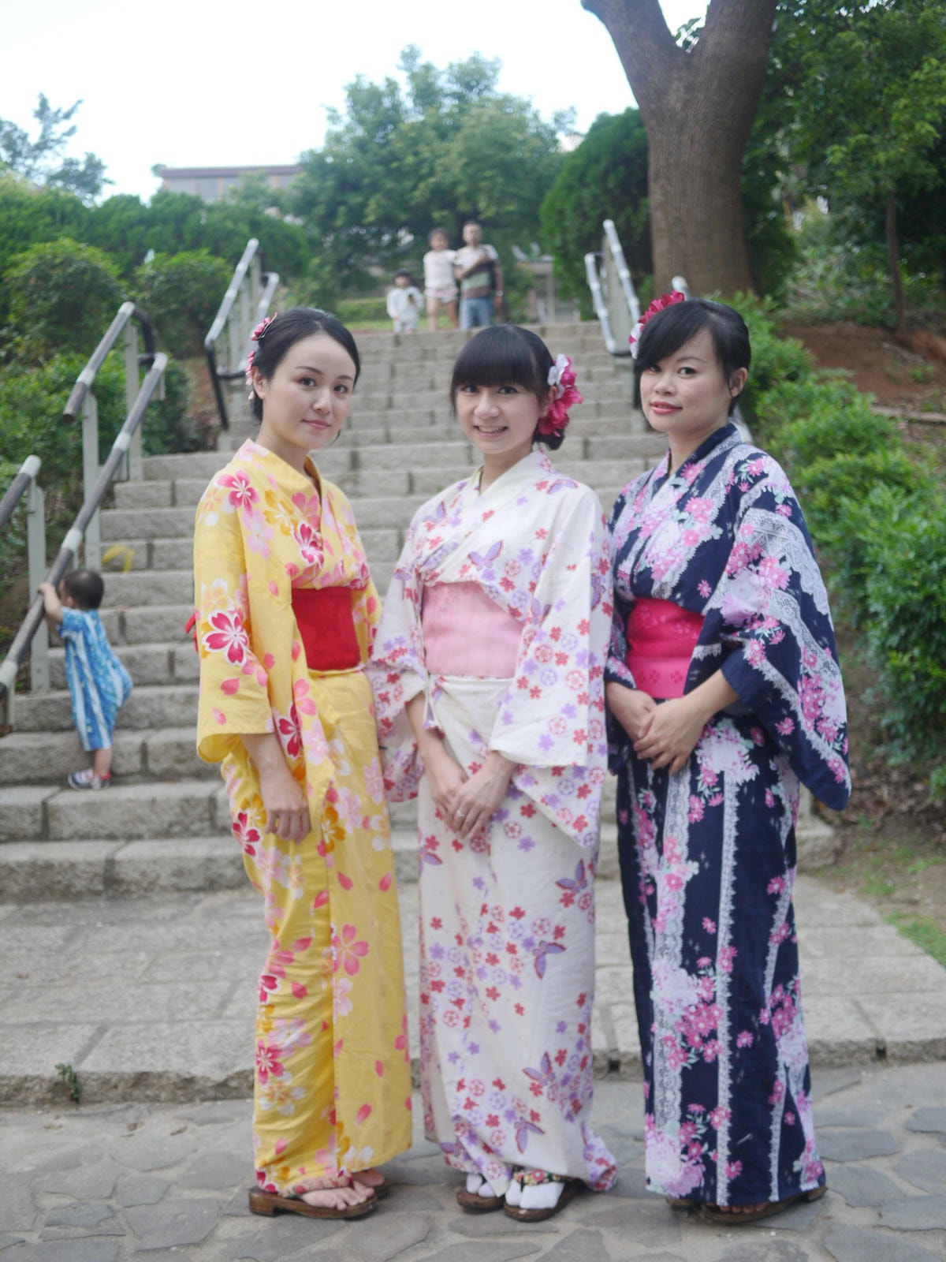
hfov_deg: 36.0
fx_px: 1458
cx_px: 473
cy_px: 631
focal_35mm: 40
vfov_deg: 46.8
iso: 160
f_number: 1.7
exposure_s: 1/200
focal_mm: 20
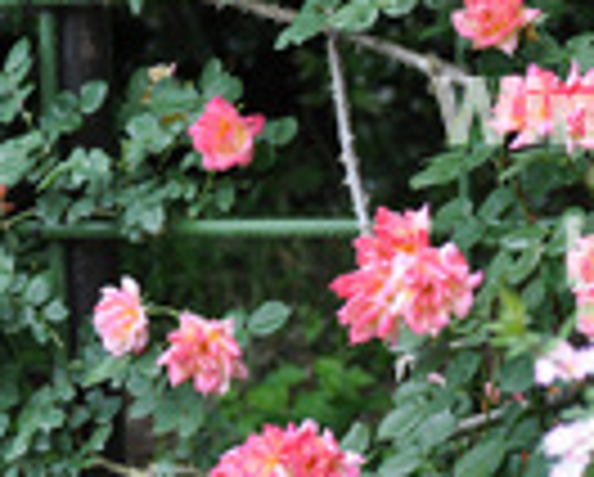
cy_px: -162
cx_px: 878
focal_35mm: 421
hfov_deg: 4.6
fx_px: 7412
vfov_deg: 3.7
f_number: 5
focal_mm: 90
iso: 200
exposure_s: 1/400
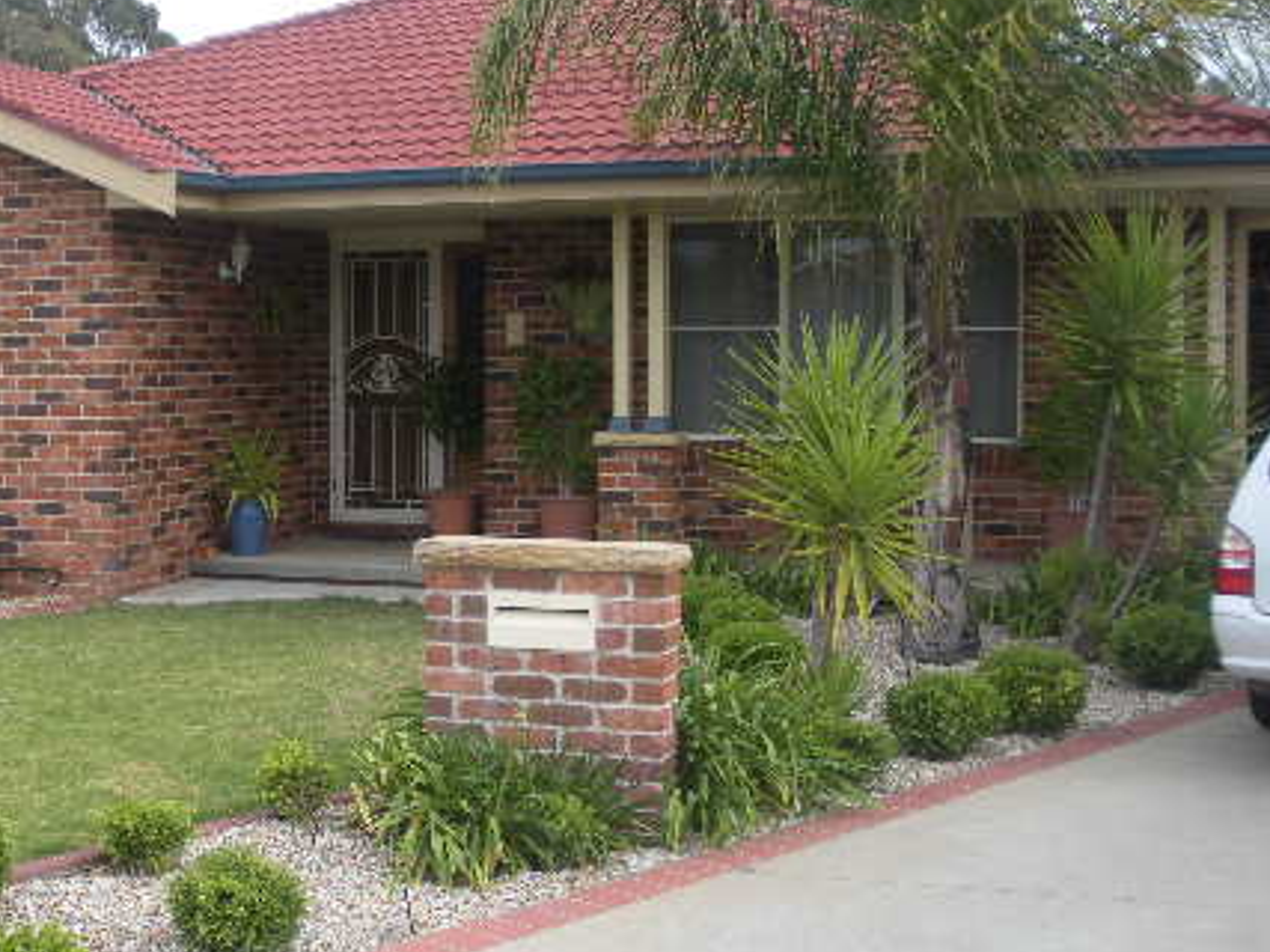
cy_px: 476
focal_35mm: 54
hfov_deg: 34.8
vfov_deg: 27.0
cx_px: 327
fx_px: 1981
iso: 64
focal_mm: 6.3
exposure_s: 1/220
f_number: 3.5
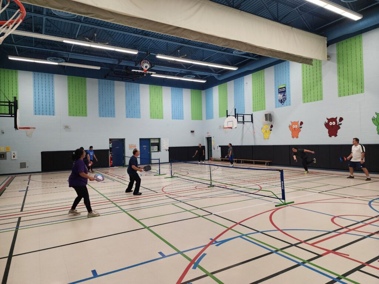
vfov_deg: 58.9
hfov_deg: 73.9
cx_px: 190
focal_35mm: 23
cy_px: 142
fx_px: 252
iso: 320
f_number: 1.8
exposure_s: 1/120
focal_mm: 6.4
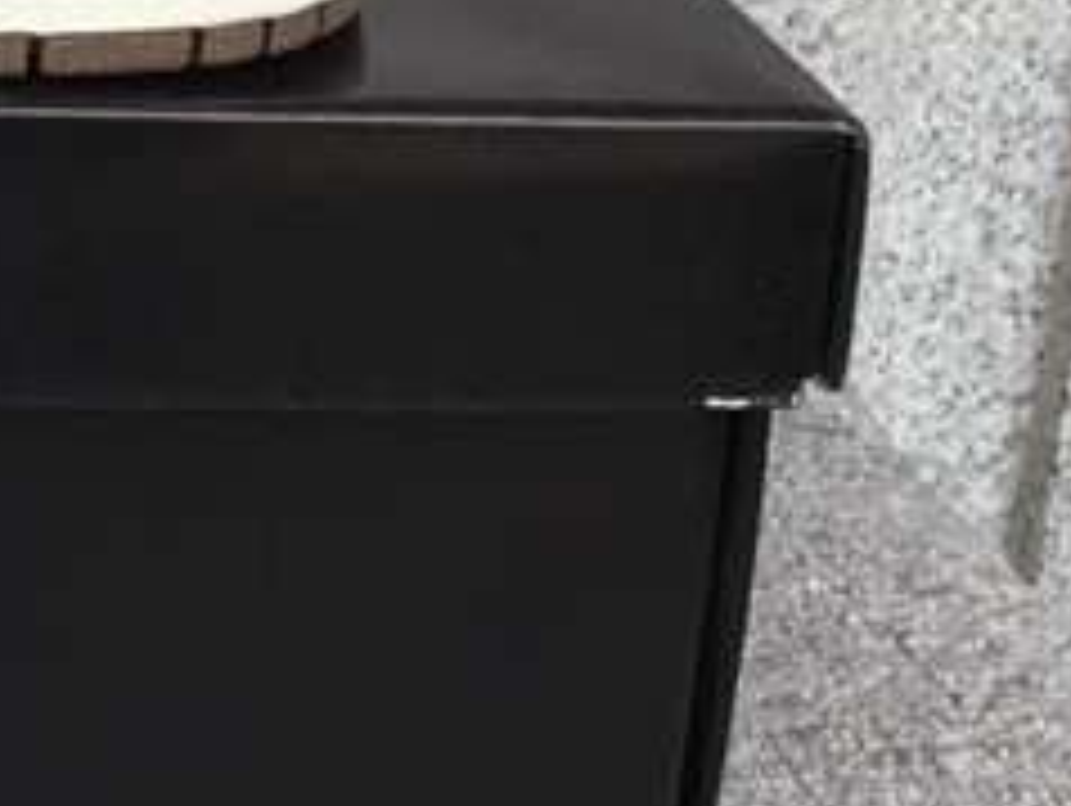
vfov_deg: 12.2
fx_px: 3624
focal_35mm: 117
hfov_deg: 14.8
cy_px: -304
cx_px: -819
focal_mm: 3.3
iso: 25
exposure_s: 1/258
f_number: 2.4
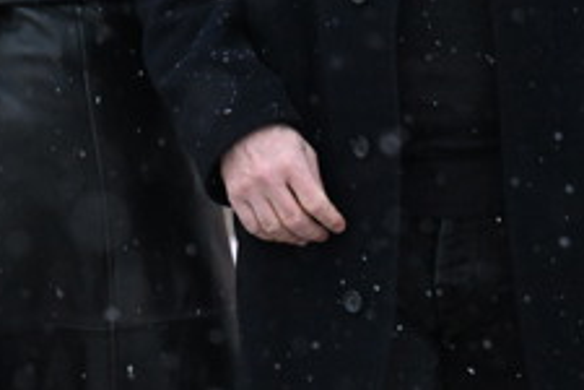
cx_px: 130
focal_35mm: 414
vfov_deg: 3.3
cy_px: -205
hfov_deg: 5.0
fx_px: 6715
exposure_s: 1/320
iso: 8000
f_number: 4
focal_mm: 135
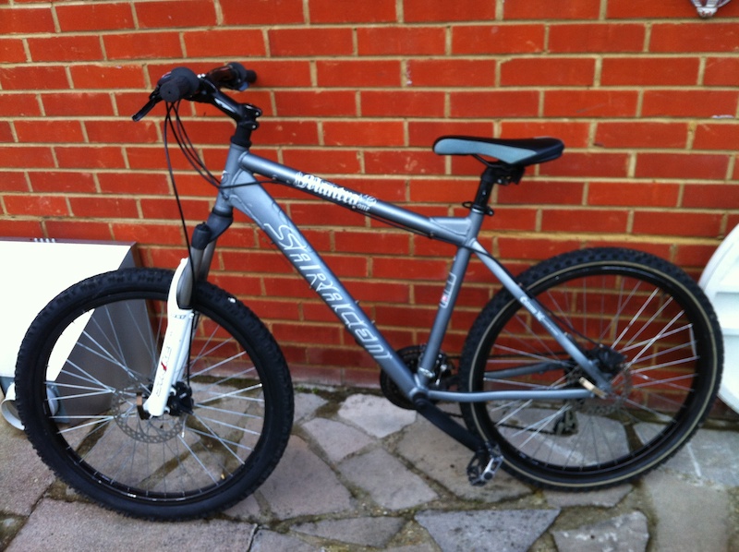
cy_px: 276
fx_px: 746
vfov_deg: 40.6
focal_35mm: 35
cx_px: 370
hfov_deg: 52.7
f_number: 2.8
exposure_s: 1/24
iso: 80
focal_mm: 3.85
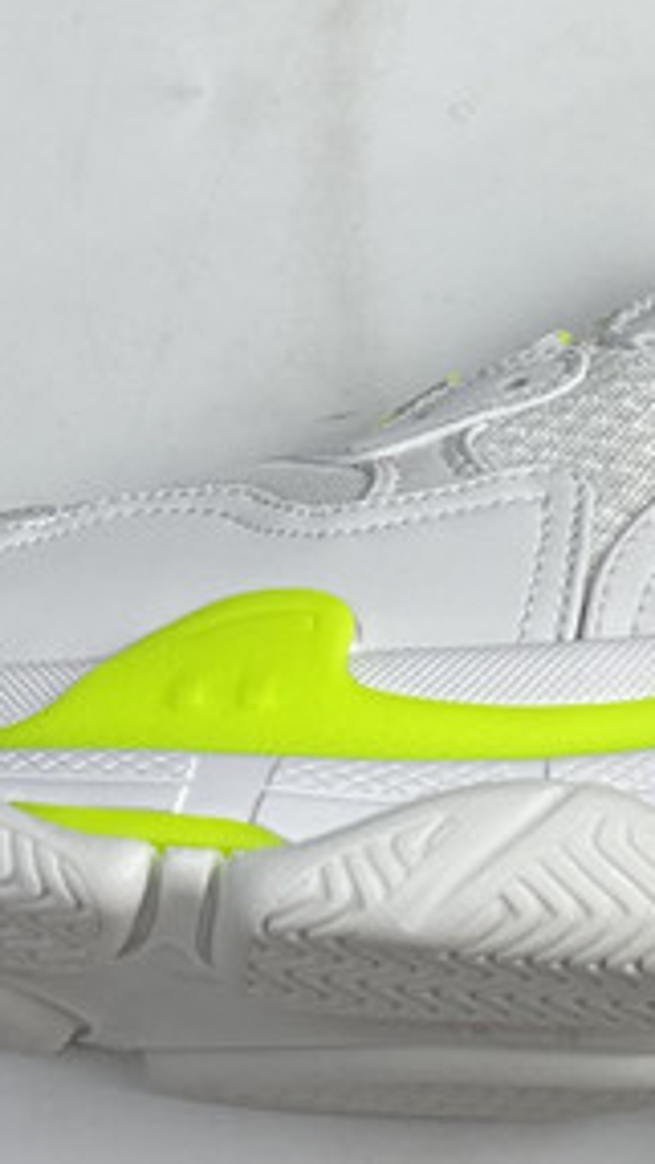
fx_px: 3055
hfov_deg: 12.2
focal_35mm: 99
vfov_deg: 21.0
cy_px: 81
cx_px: 232
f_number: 1.6
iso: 32
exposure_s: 1/132
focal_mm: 4.2
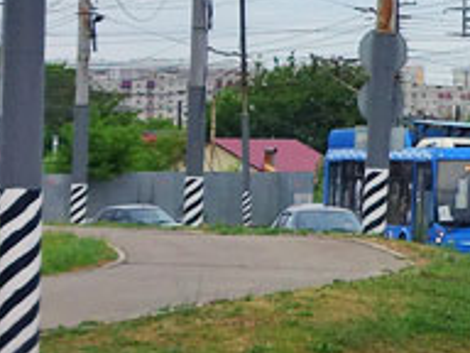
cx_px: 1312
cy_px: -130
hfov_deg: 6.9
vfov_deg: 5.6
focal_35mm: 265
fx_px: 3598
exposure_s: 1/1000
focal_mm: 16.39
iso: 200
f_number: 3.2
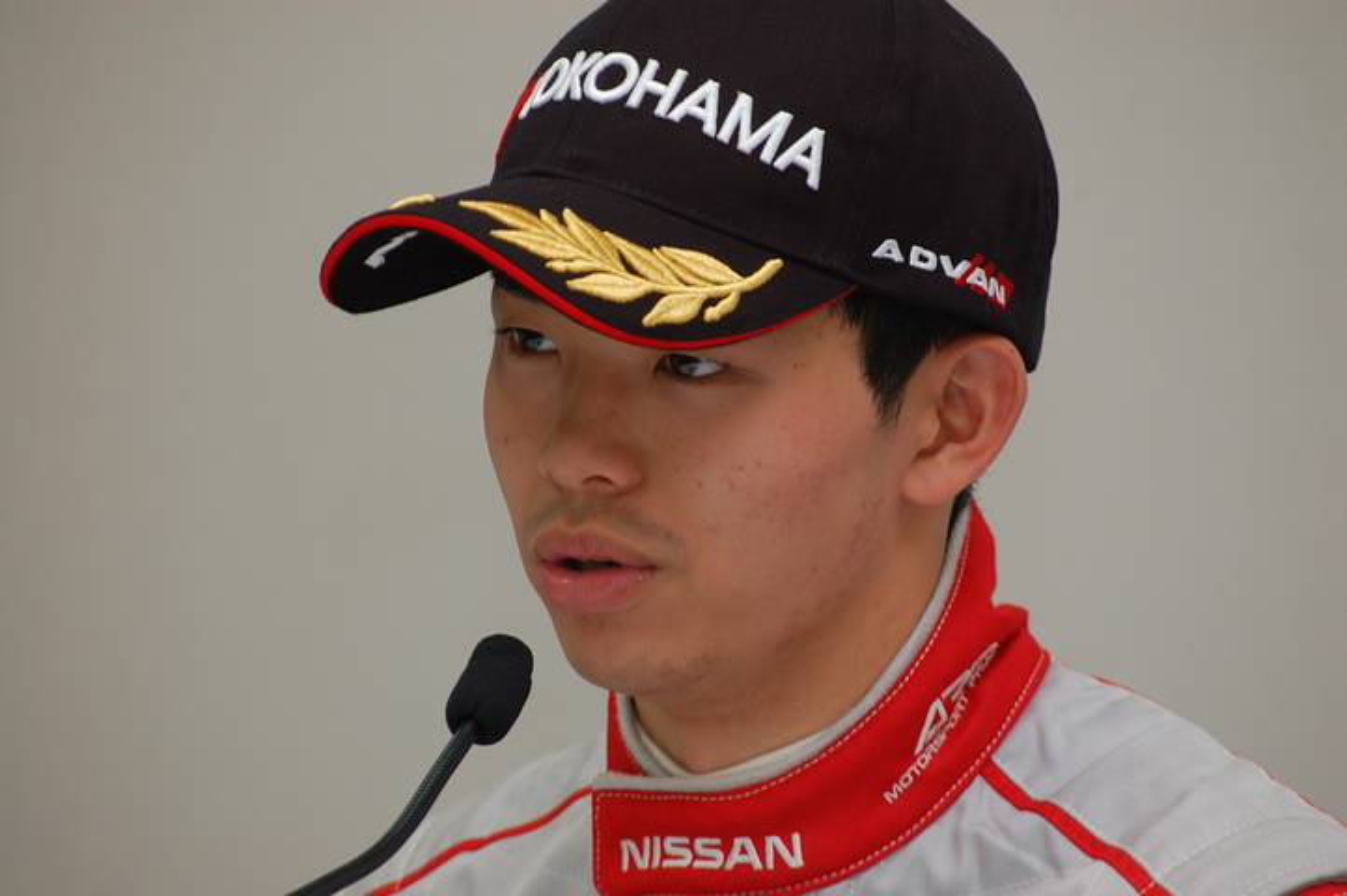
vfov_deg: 4.8
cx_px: 674
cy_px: 448
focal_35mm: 285
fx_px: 10654
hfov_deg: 7.2
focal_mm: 190
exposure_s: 1/60
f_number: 8
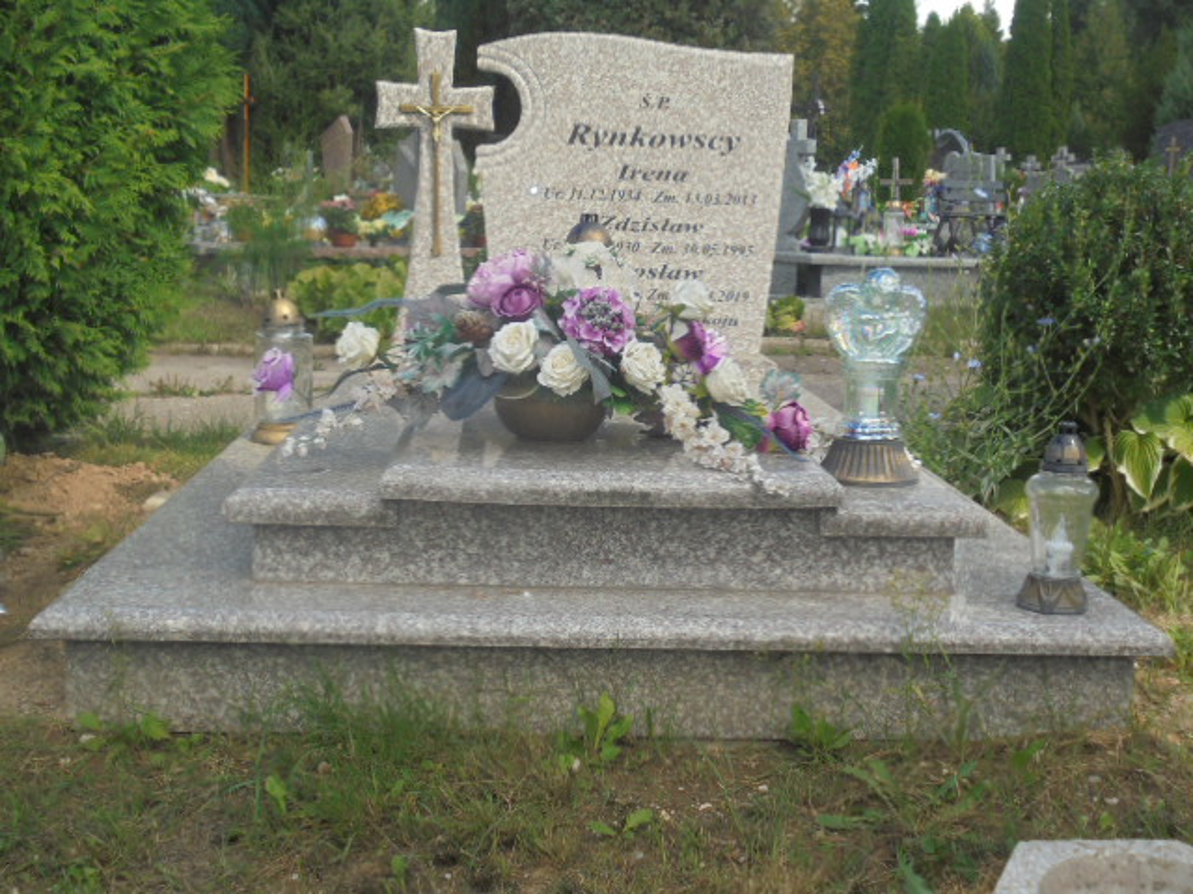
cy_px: 447
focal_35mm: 43
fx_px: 1482
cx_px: 596
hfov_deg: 43.9
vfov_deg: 33.6
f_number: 4.5
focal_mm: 7.8
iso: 100
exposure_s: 1/200
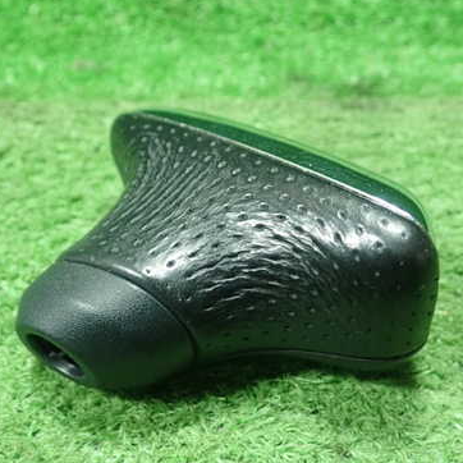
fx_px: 666
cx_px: 212
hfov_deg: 38.3
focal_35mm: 44
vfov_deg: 38.3
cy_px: 251
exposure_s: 1/125
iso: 800
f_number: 2.3
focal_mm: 5.5
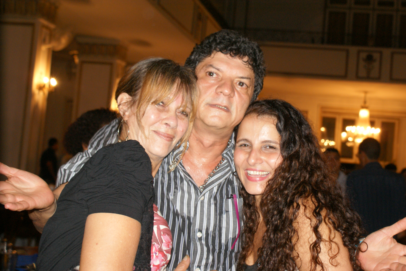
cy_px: 136
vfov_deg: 25.8
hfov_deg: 37.8
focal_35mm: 52
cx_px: 203
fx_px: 593
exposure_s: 1/60
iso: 800
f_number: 5.6
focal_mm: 35
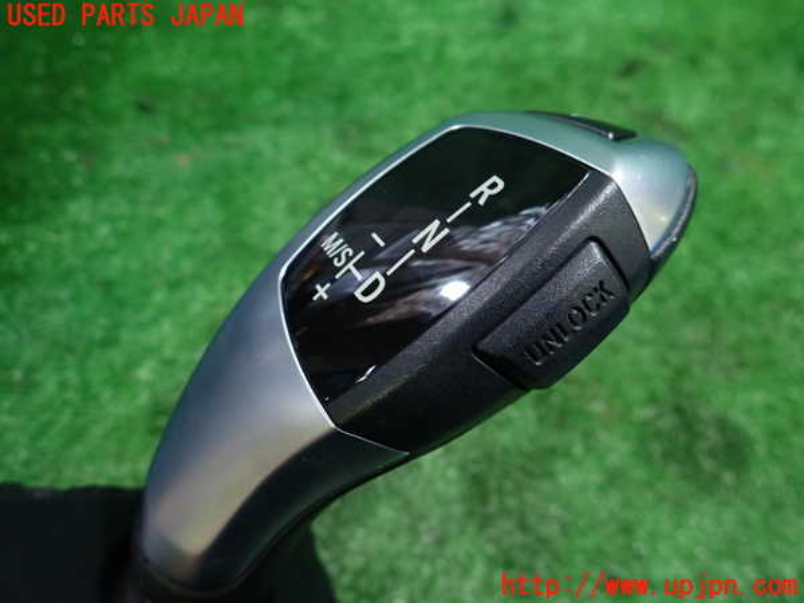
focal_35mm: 25
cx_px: 402
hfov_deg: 69.4
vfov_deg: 54.9
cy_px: 302
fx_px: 581
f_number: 2
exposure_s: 1/30
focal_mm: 4.5
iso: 250
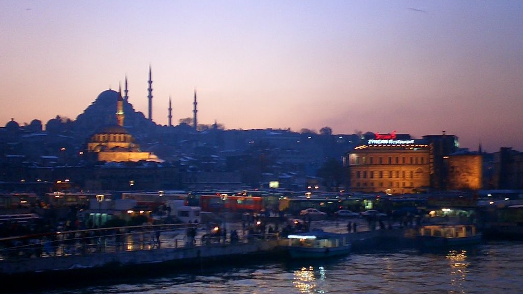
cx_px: 236
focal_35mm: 51
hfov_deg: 40.5
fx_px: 707
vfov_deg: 23.5
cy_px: 177
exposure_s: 1/6
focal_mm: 5.6
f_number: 3.5
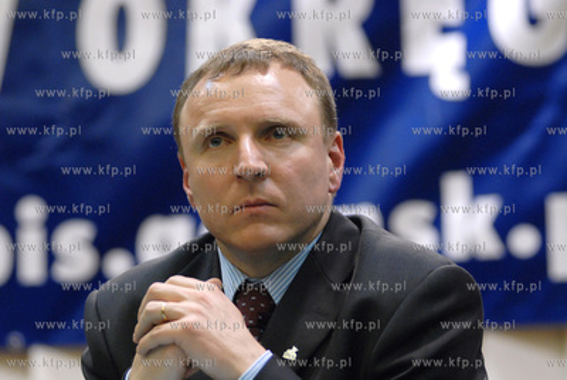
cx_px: 284
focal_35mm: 168
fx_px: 2650
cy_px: 190
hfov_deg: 12.2
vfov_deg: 8.2
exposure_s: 1/100
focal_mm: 112
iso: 1000
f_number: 2.8
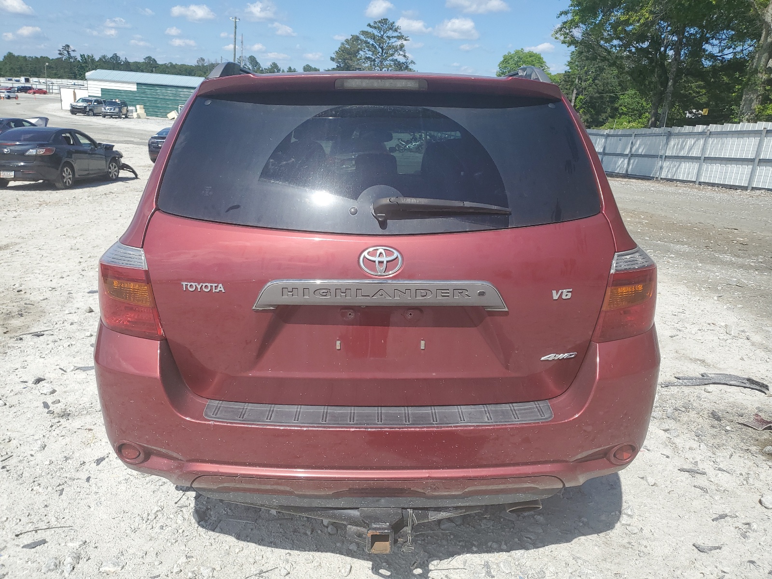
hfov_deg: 67.3
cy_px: 290
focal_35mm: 26
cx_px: 386
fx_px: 580
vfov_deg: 53.1
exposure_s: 1/3333
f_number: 1.5
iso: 50
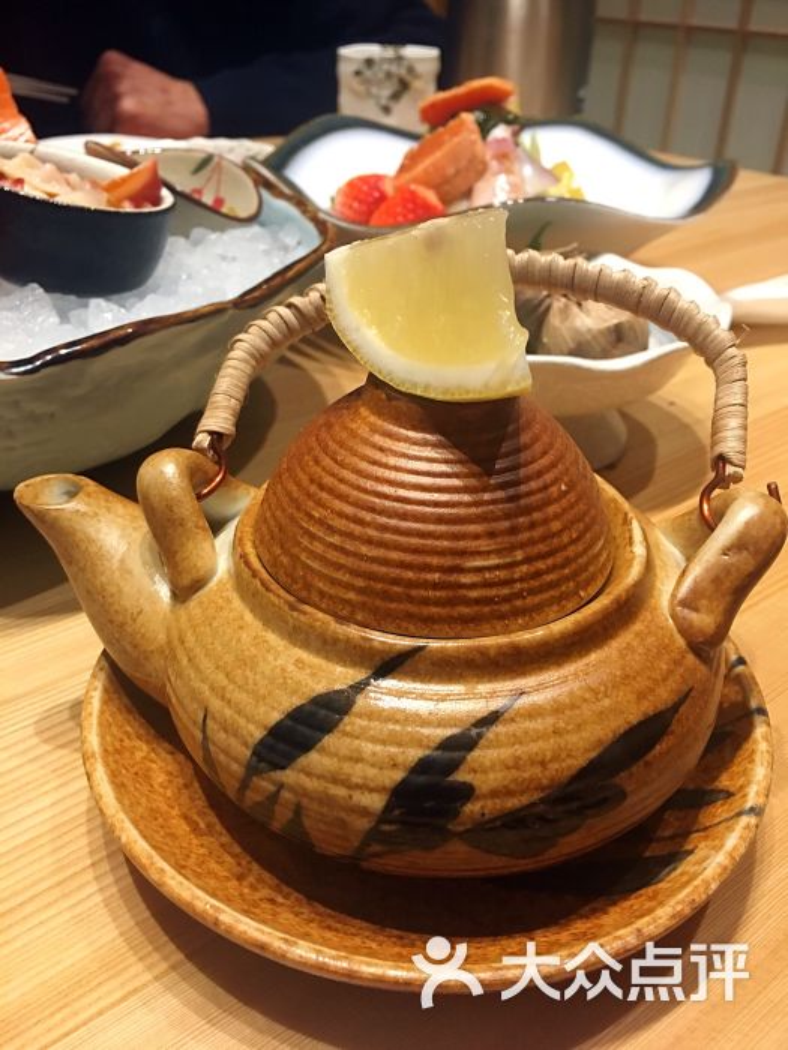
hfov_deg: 48.2
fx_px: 880
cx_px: 394
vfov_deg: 61.7
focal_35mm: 29
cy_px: 525
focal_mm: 4.15
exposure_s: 1/33
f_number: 2.2
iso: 200
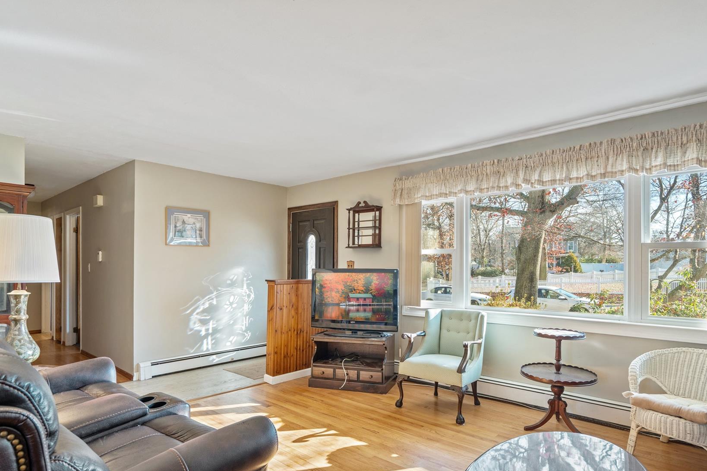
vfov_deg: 61.5
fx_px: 393
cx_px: 387
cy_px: 279
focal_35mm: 20
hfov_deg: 83.8
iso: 500
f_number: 5
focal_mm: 16
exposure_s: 1/10
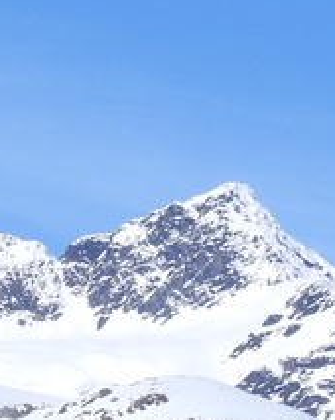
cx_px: -493
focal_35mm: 440
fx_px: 5461
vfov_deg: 4.4
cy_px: 781
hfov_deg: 3.5
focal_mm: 13.4
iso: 100
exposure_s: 1/2000
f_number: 4
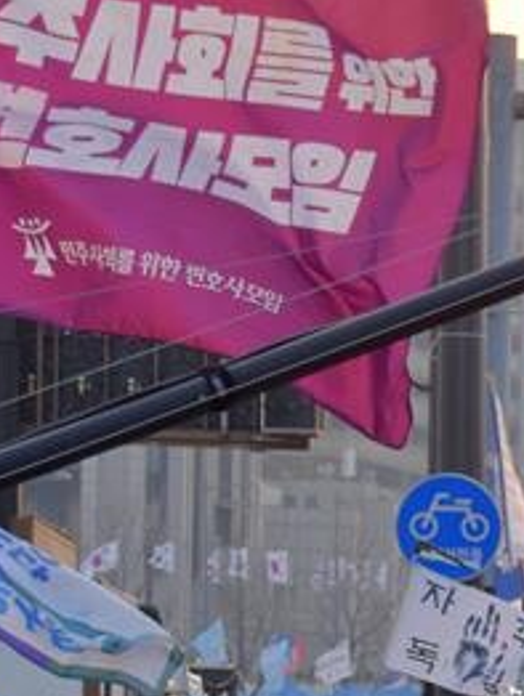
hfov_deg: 5.0
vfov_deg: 6.7
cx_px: 952
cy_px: 859
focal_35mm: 293
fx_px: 5904
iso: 320
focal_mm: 52
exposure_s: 1/400
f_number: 6.3
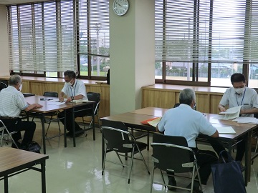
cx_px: 129
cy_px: 96
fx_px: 350
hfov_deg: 40.4
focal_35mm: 47
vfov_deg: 30.9
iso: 250
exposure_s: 1/60
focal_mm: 8.4
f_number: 4
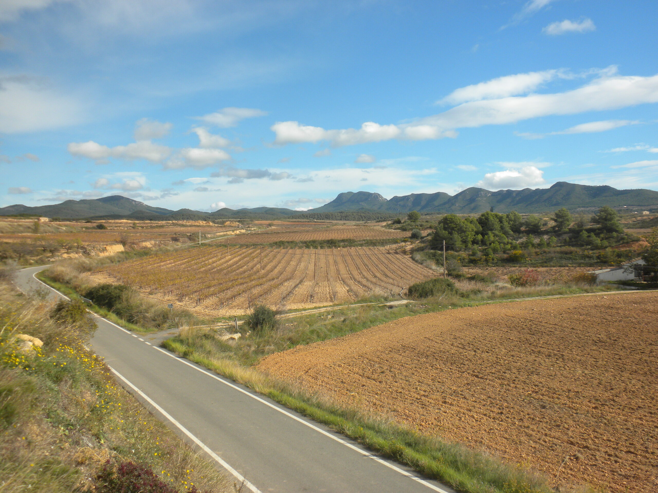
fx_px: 703
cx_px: 329
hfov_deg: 50.1
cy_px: 246
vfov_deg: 38.7
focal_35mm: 37
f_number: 10
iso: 64
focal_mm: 6.6
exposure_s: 1/110
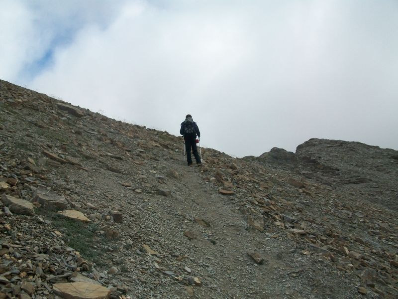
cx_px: 199
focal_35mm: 34
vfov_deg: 41.8
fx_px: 391
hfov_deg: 54.0
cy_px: 150
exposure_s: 1/250
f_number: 5.5
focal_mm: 5.7
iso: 80
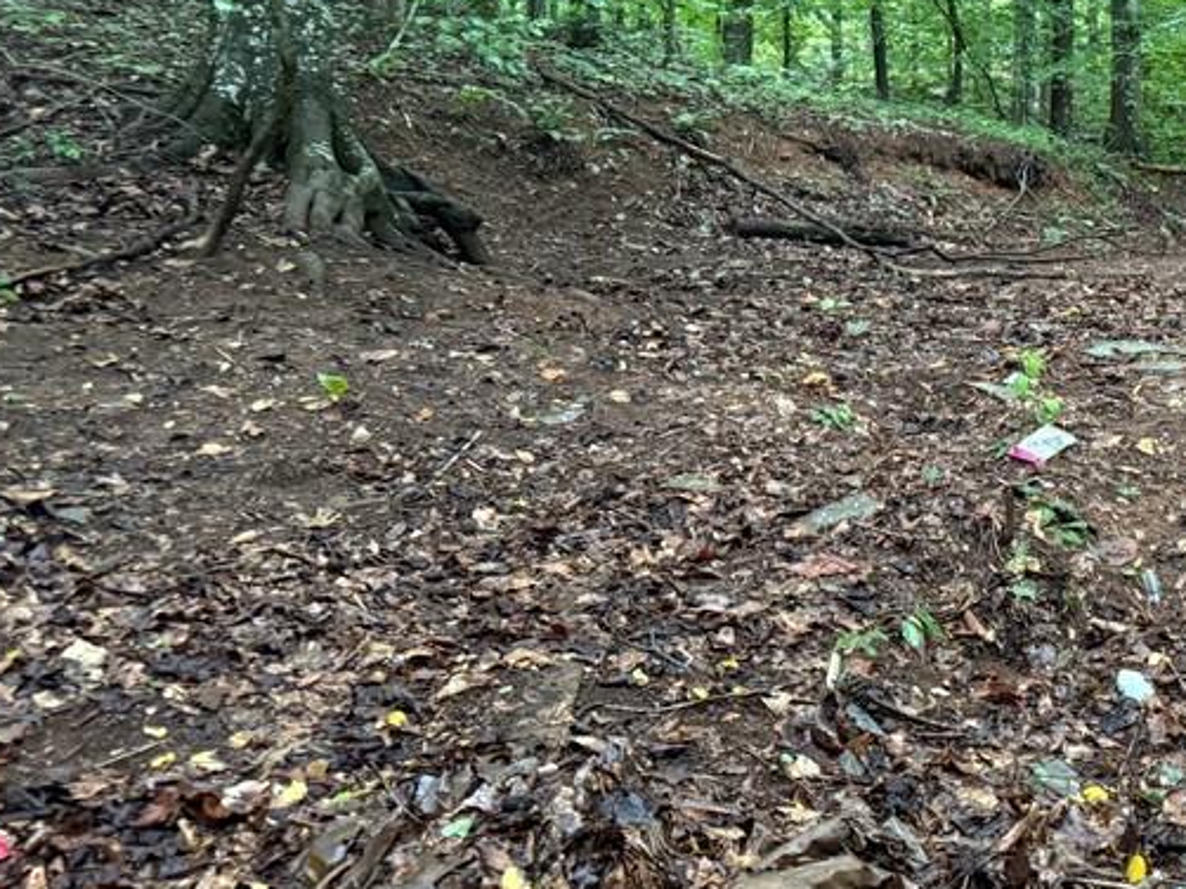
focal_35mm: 49
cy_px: 194
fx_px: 1678
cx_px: 1179
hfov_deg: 35.3
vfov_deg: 29.1
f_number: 1.78
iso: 800
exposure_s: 1/56
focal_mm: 6.76
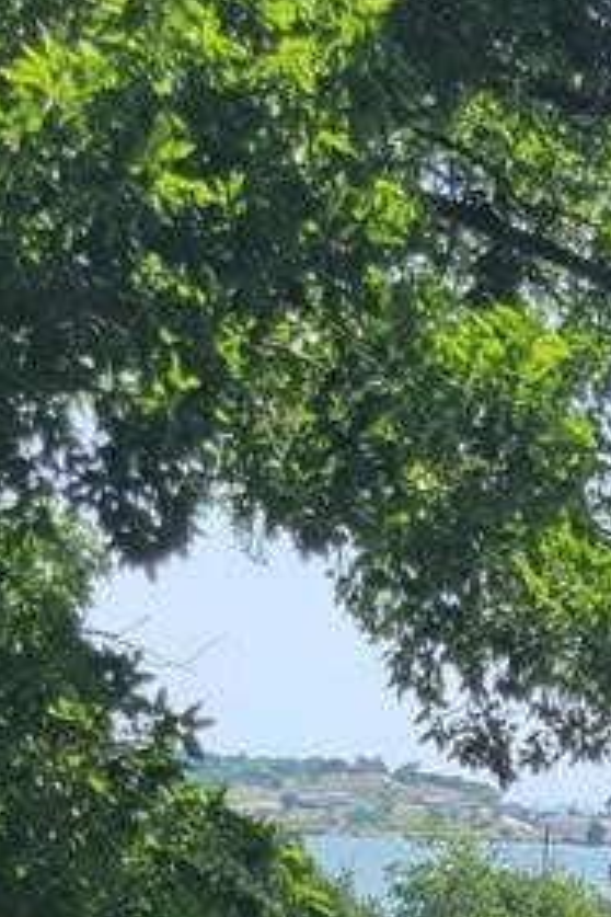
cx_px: 880
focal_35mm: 149
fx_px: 3793
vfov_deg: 12.6
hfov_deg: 9.0
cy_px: 1657
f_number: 1.8
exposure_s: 1/1756
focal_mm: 5.4
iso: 40
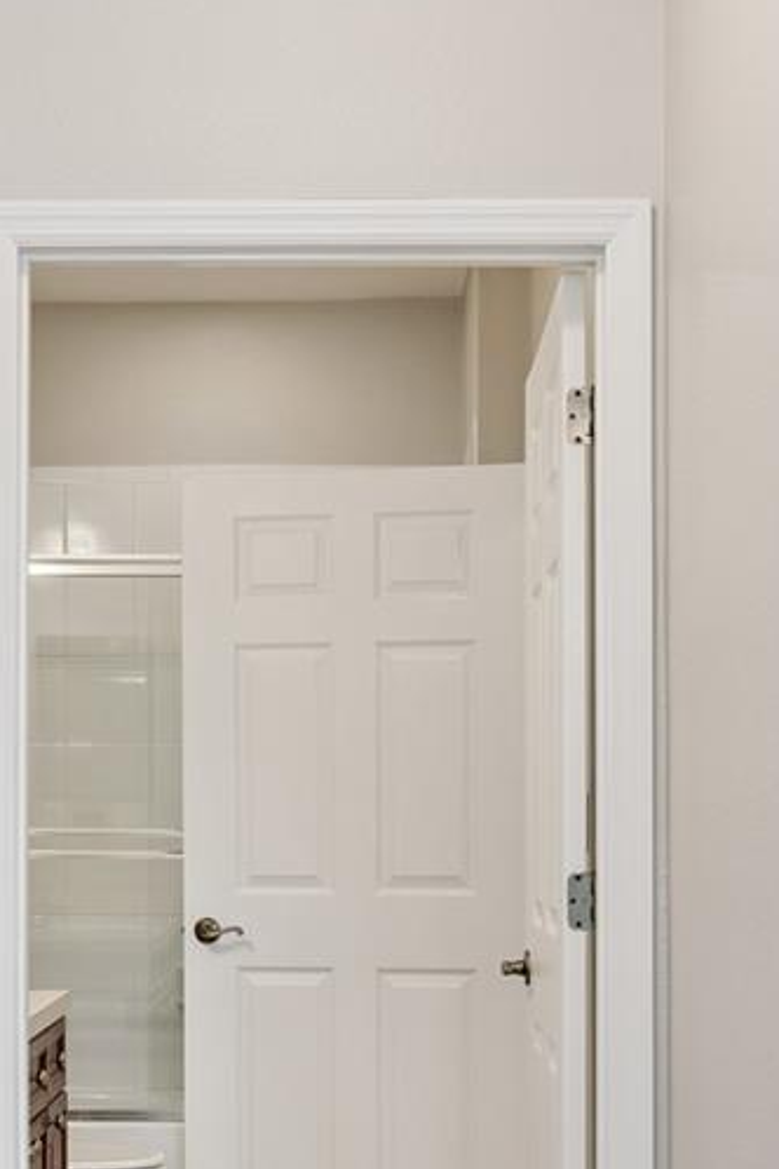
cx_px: 279
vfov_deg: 30.6
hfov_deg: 20.9
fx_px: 2110
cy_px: 822
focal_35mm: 65
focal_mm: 27
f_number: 9
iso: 200
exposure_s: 1/10
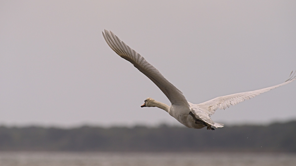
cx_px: 148
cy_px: 75
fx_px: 4945
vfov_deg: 1.9
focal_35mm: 630
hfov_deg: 3.4
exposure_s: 1/5000
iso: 640
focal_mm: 600
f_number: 8
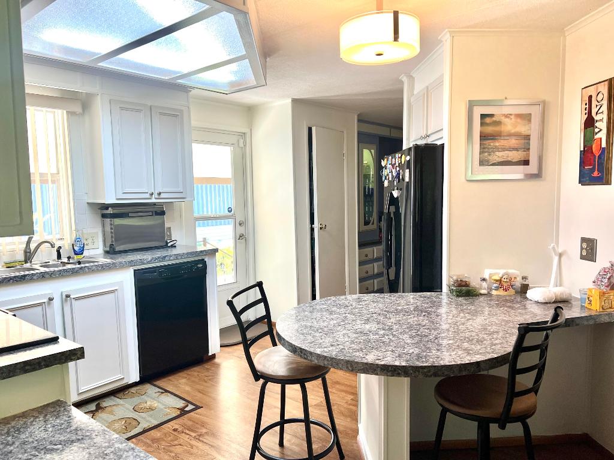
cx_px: 307
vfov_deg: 53.1
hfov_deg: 67.3
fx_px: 461
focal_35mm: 26
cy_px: 230
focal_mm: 5.7
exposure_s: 1/120
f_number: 1.5
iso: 100
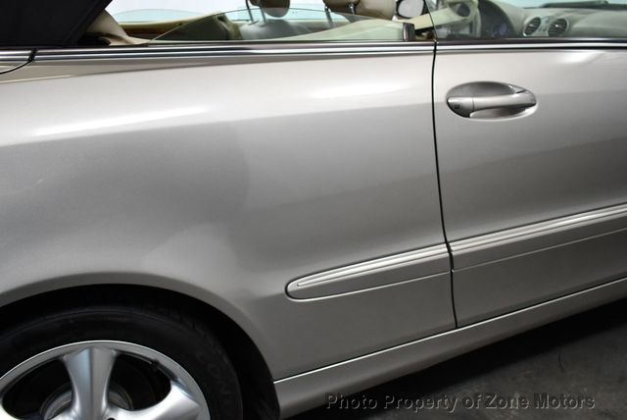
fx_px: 628
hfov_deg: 53.1
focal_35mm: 36
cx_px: 314
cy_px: 210
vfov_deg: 36.9
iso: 900
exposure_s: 1/125
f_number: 3.5
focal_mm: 18
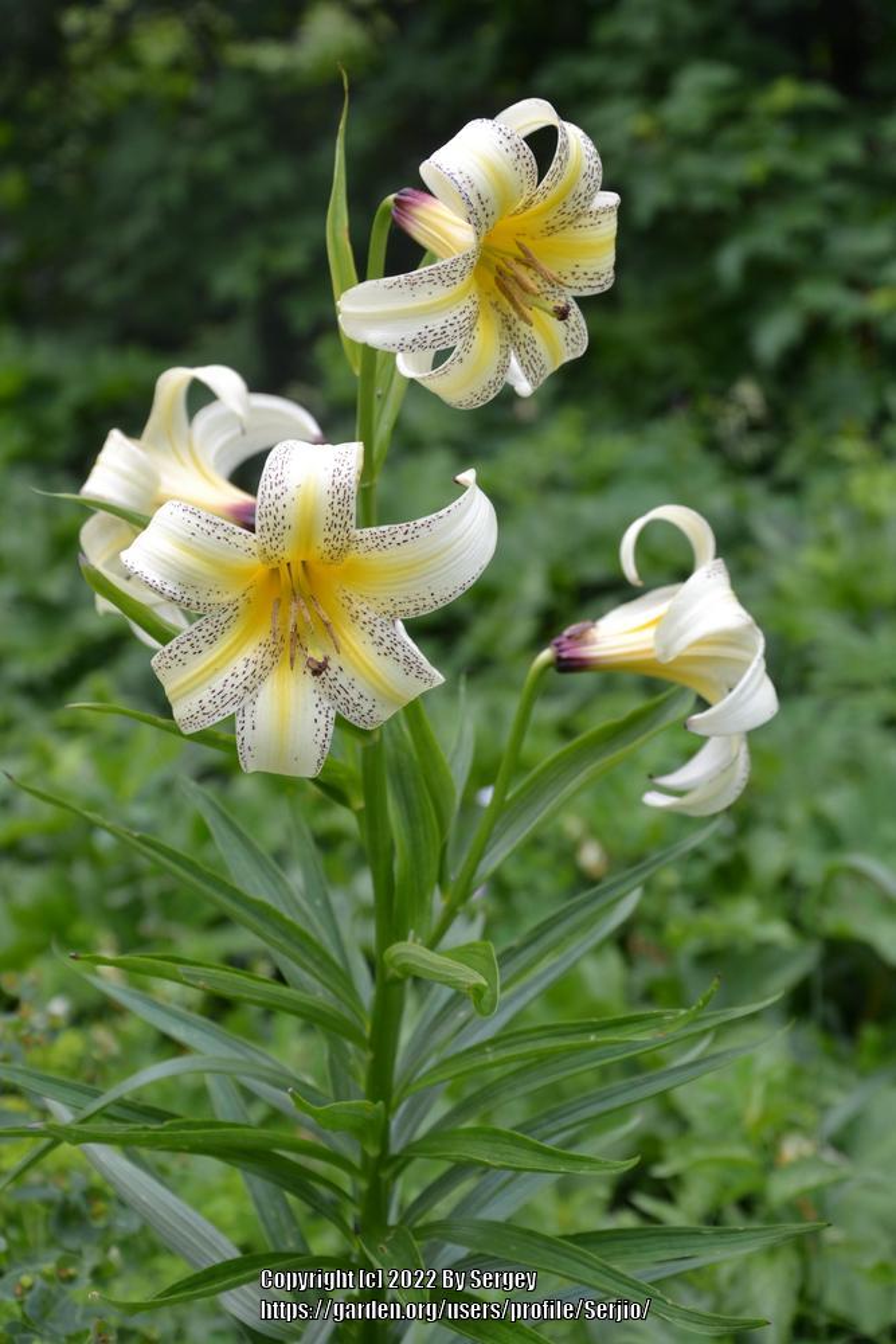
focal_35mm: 68
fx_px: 2519
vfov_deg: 29.9
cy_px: 672
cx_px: 448
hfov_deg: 20.2
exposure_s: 1/125
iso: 110
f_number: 5.6
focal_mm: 45
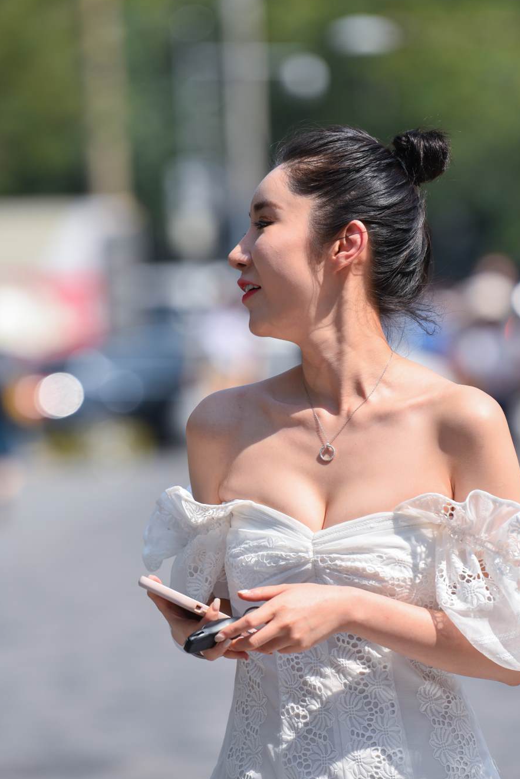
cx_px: 317
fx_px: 5300
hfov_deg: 5.6
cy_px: 450
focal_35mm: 245
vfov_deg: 8.4
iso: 100
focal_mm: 200
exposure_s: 1/1250
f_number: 3.5
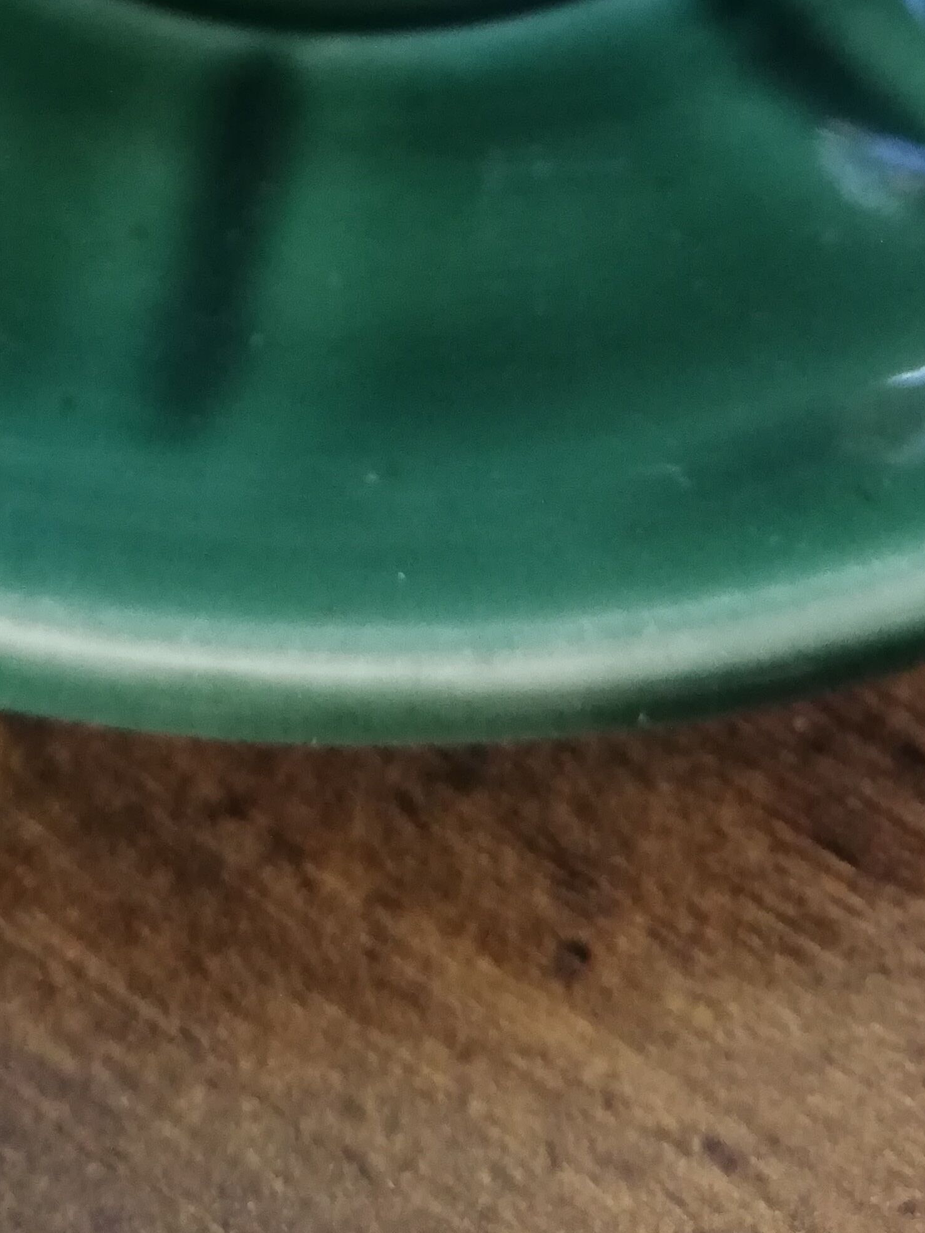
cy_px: -192
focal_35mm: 61
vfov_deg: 28.2
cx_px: 320
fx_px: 2173
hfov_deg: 23.9
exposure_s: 1/25
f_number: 2.2
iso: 320
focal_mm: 3.81
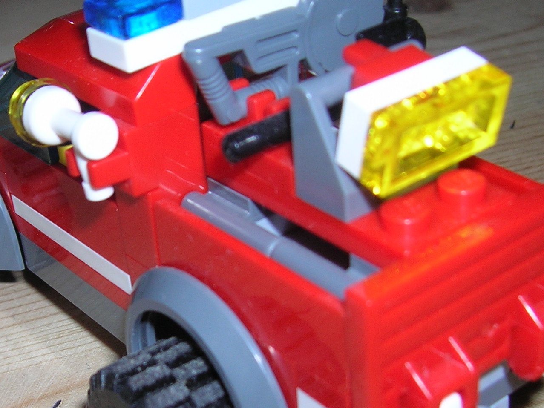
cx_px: 163
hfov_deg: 27.9
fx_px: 1084
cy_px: 278
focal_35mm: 69
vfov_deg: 21.2
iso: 50
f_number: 2.9
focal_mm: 5.7
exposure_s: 1/60.1
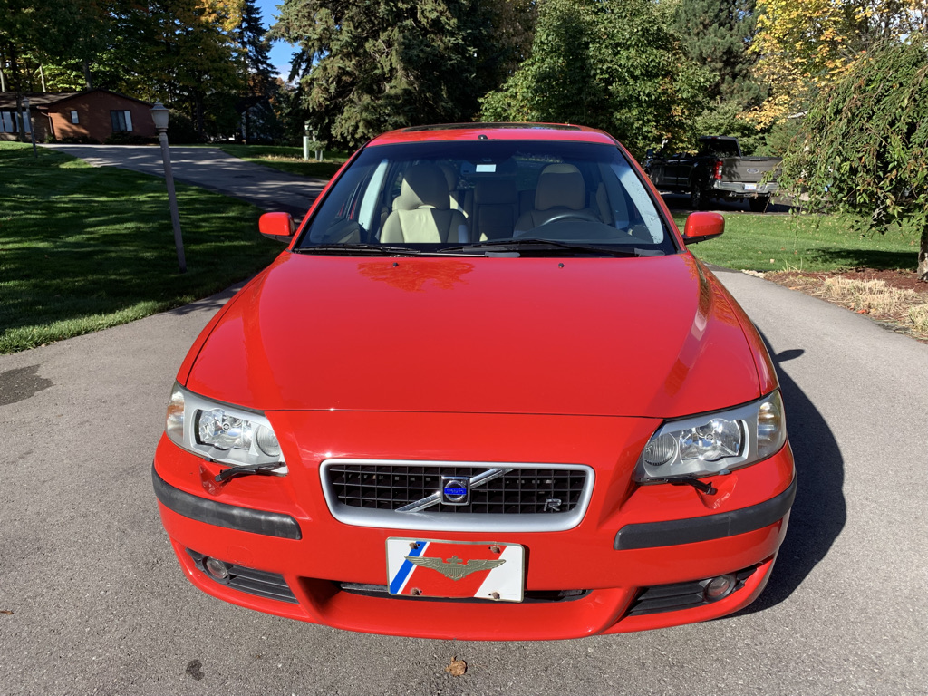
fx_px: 697
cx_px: 464
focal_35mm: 26
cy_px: 348
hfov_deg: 67.3
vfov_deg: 53.1
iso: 25
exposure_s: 1/1235
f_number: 1.8
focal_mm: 4.25
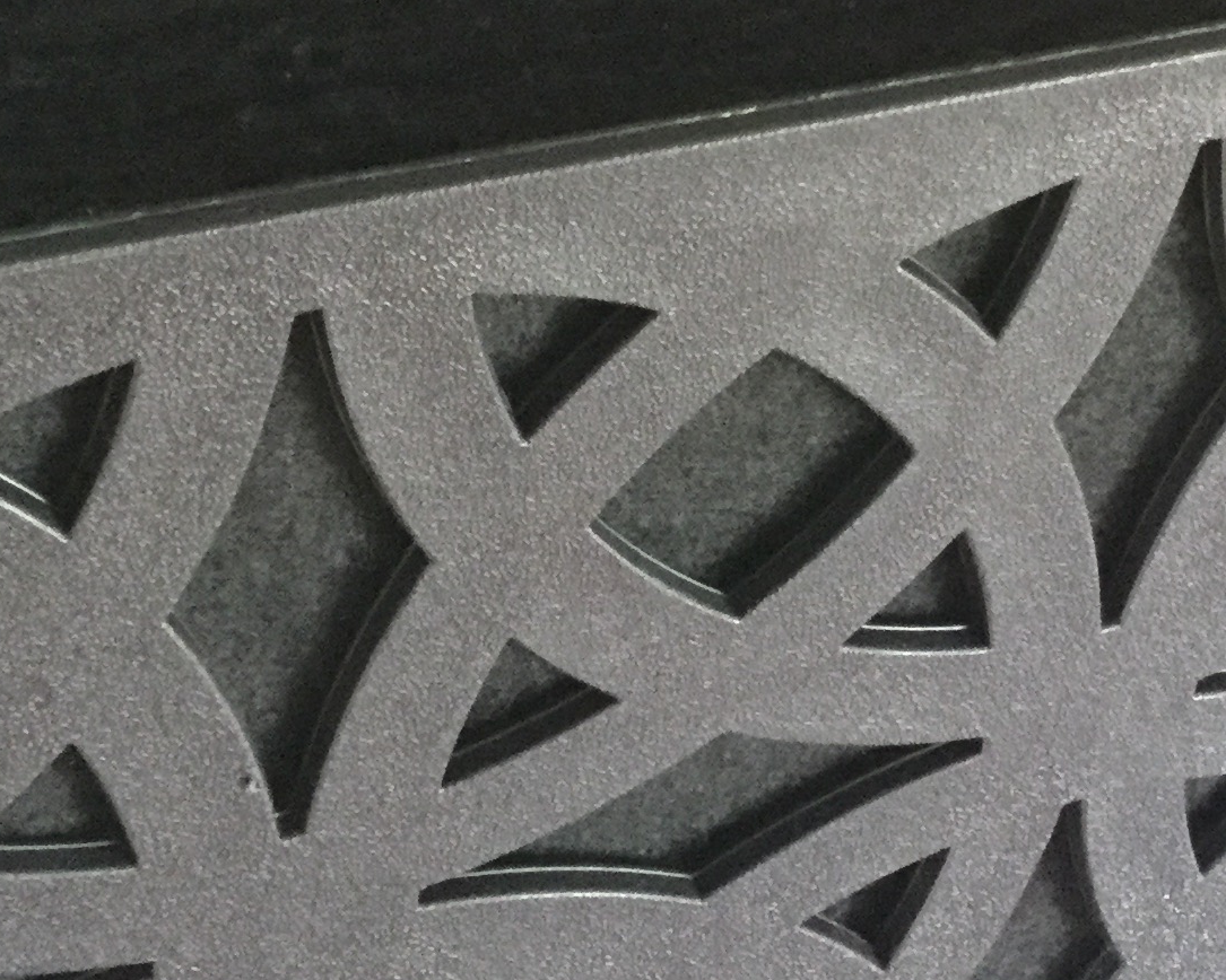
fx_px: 3302
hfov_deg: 21.0
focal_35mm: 91
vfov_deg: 16.6
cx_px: 810
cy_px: 79
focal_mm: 3.3
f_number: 2.4
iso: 500
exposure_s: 1/17
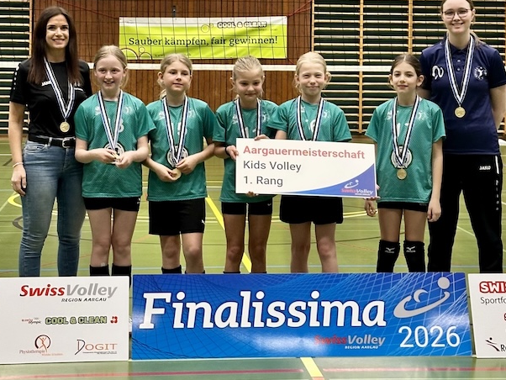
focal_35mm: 51
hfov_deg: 37.5
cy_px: 189
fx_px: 746
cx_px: 256
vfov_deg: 28.6
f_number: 1.78
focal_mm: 6.86
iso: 125
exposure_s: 1/50
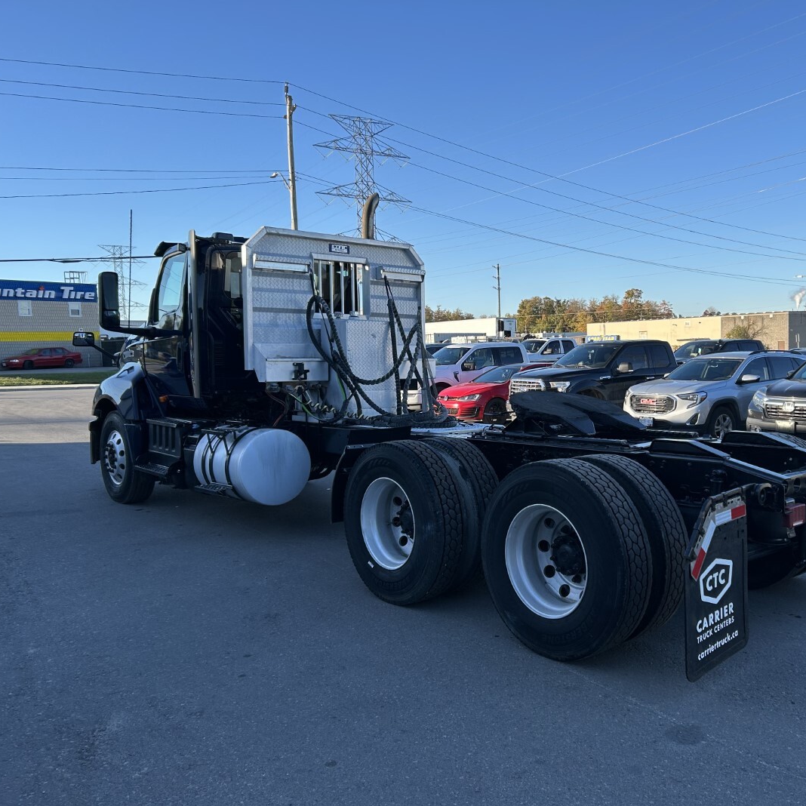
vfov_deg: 52.5
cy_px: 407
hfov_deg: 51.9
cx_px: 509
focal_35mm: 31
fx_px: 817
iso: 50
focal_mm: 5.7
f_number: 1.5
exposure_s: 1/1724
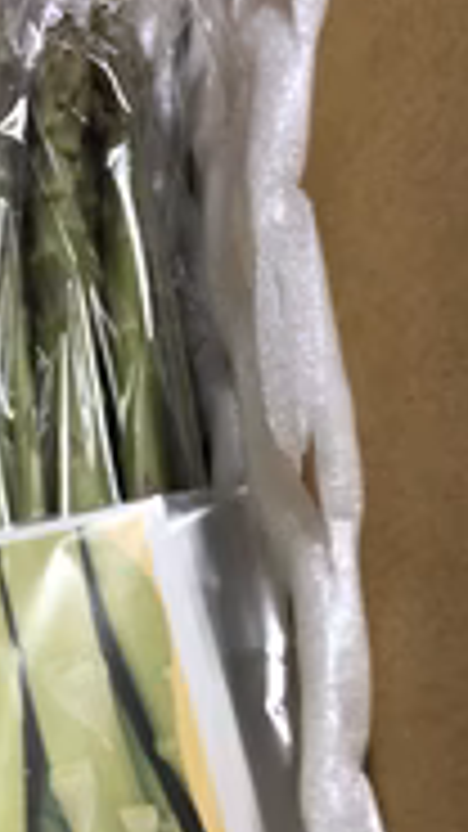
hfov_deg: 16.9
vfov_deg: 31.0
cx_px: -180
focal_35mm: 66
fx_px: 1457
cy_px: 684
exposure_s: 1/23
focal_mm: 3.99
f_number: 1.8
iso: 40
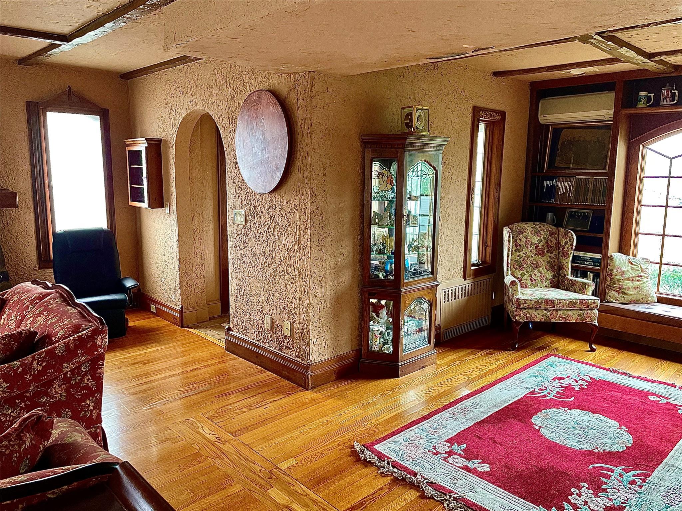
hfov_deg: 67.3
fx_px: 512
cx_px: 341
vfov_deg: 53.1
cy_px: 256
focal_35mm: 26
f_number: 1.6
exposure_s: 1/60
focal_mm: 4.2
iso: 320
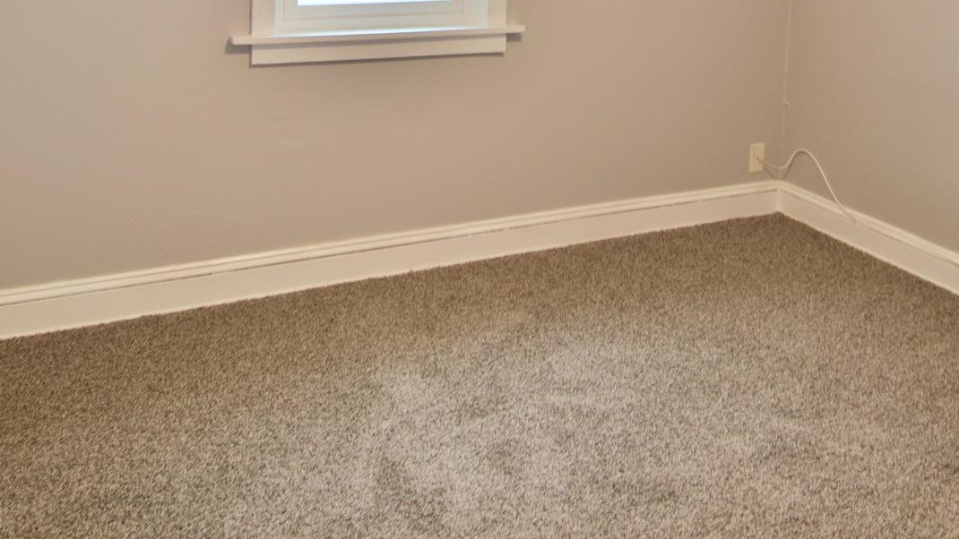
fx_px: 915
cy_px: -44
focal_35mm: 36
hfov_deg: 55.3
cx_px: 474
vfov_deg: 29.8
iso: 100
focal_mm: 12
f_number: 4
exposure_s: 1/15
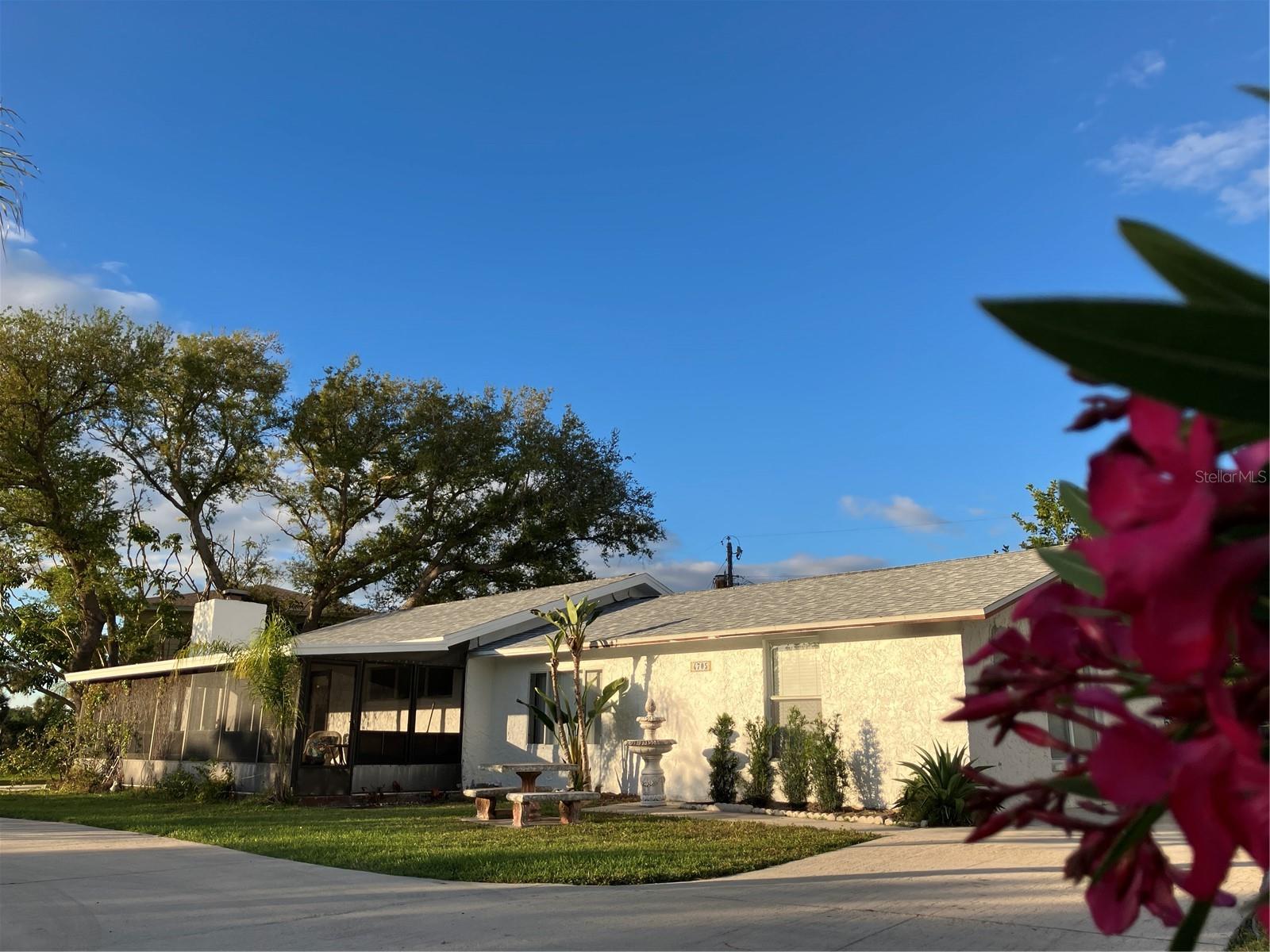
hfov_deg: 63.4
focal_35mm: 28
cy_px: 476
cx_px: 635
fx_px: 1027
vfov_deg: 49.7
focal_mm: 3.99
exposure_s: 1/917
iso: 32
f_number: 1.8
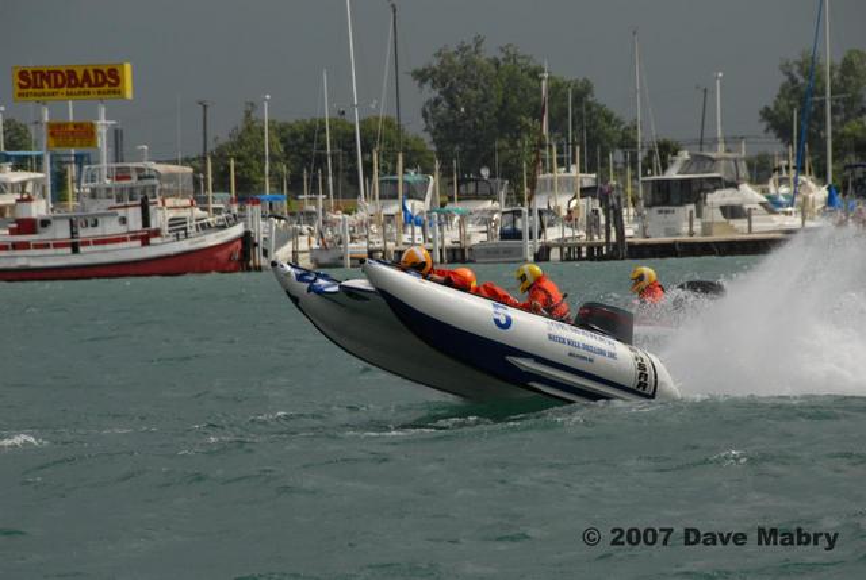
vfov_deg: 4.6
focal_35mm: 300
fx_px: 7228
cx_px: 433
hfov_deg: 6.9
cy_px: 290
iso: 400
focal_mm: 200
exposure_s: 1/1000
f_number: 10
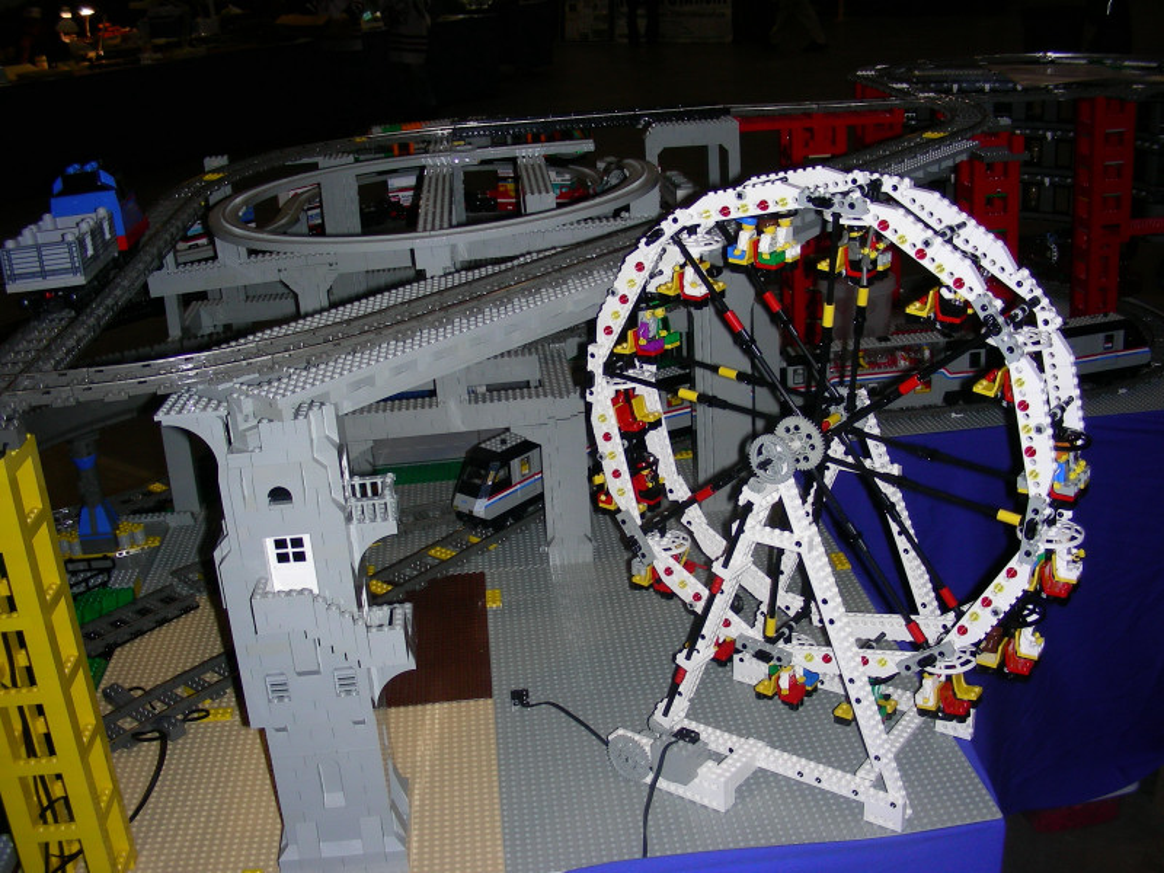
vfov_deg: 37.7
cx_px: 582
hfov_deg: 49.0
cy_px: 436
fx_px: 1278
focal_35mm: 38
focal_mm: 6.3
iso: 50
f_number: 3.5
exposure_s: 1/60.1
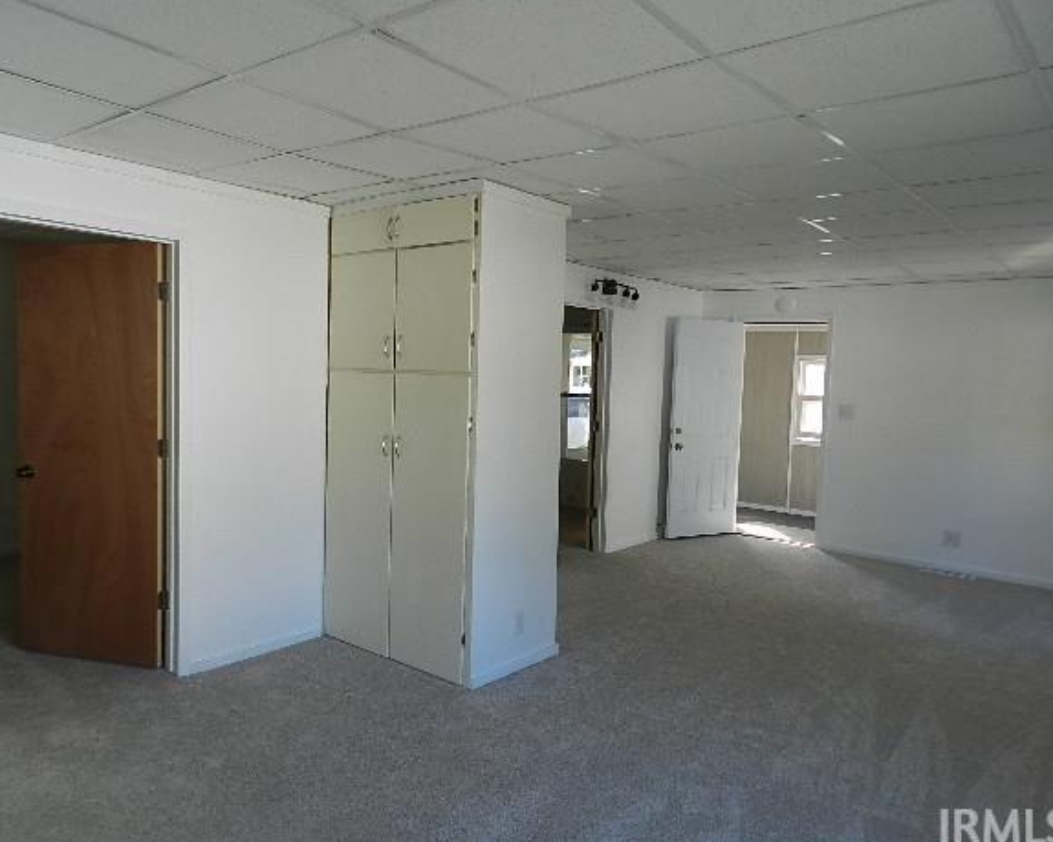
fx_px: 779
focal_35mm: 25
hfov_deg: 68.0
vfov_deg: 56.8
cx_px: 494
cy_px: 425
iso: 160
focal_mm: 4
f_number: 3.4
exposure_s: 1/60
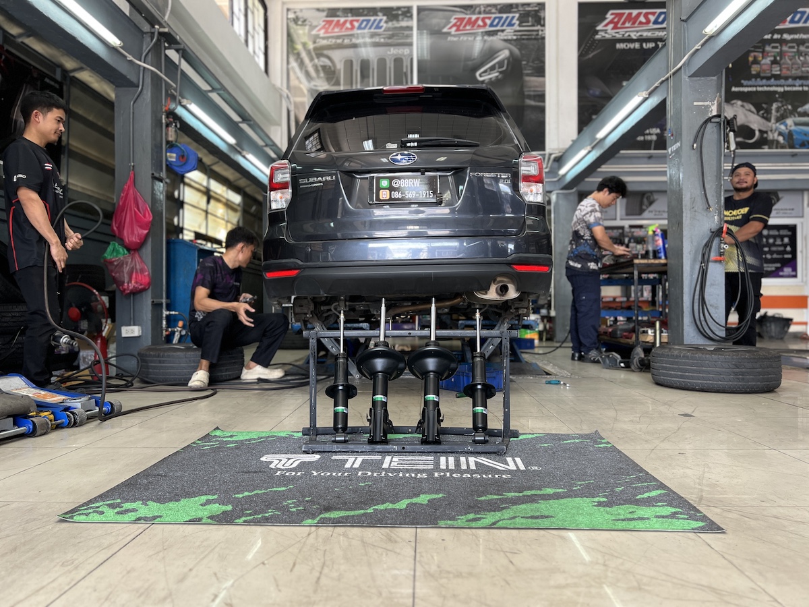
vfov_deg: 53.1
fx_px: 608
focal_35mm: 26
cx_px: 404
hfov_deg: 67.3
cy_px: 304
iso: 80
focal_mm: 5.7
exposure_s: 1/100
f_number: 1.5
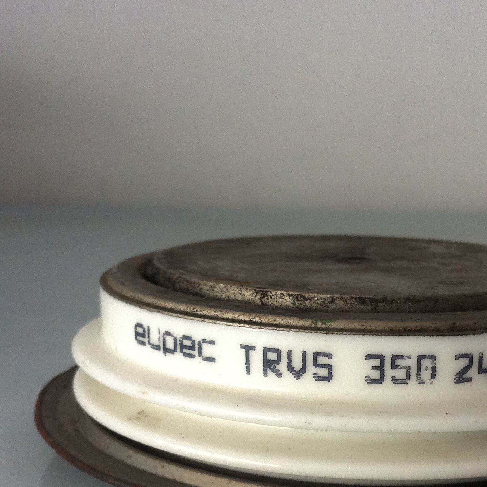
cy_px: 334
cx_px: 306
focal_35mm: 59
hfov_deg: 29.0
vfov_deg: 28.8
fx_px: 939
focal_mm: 3.85
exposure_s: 1/15
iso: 160
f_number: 2.8
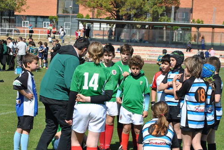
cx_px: 113
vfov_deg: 12.6
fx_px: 677
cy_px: 98
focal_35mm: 109
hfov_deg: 18.8
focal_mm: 55
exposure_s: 1/320
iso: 100
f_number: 9
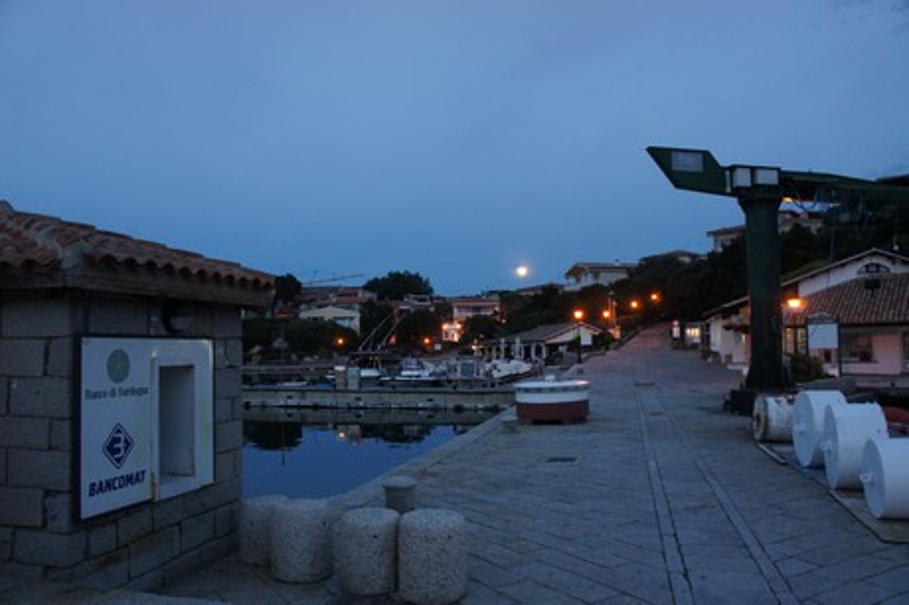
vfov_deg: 47.9
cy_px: 302
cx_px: 454
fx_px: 681
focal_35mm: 27
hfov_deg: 67.4
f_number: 3.5
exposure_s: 1/30
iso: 640
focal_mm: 18
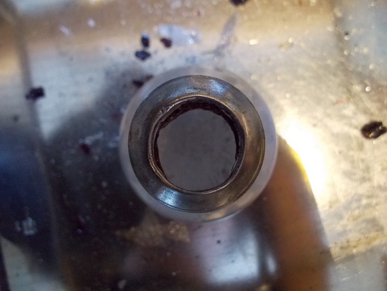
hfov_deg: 61.7
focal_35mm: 29
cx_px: 194
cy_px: 146
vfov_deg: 48.2
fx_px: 324
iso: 400
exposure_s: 1/15
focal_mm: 4.1
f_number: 3.3
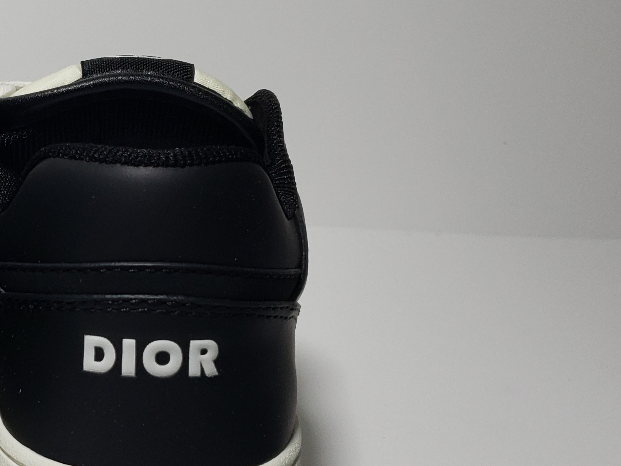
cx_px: -44
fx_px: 1166
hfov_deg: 27.5
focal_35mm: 65
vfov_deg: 22.5
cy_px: 287
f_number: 1.5
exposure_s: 1/608
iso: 50
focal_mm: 4.3
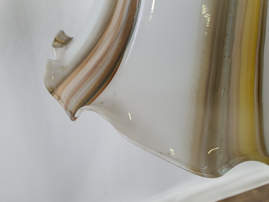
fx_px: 202
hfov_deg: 67.3
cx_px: 134
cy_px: 101
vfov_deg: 53.1
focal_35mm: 26
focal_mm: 4.3
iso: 250
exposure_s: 1/100
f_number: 2.4
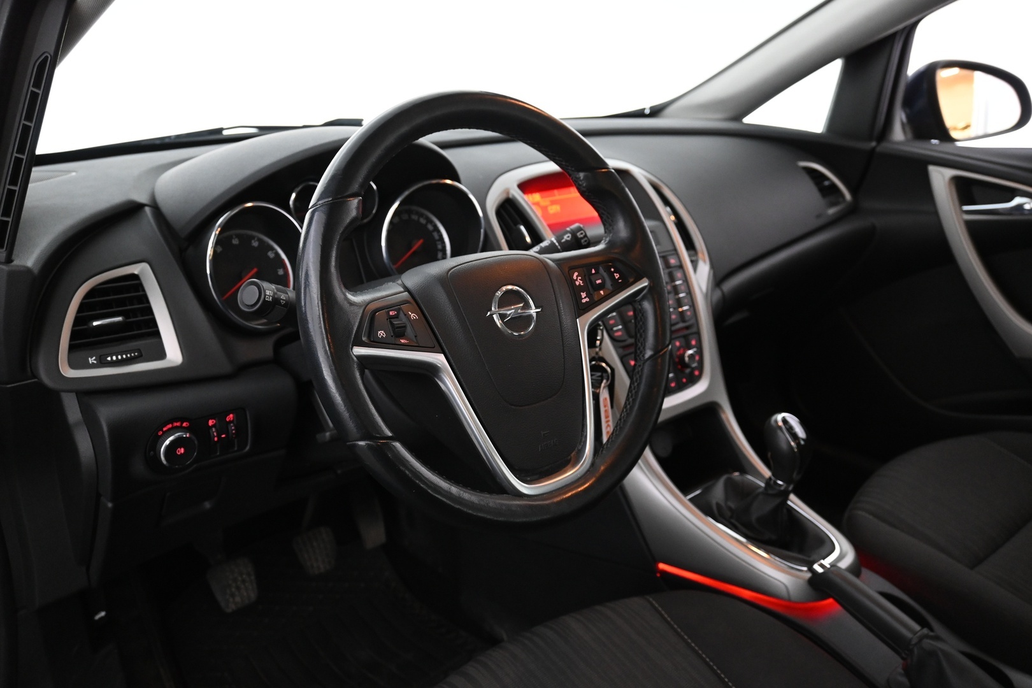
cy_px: 344
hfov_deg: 61.9
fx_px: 860
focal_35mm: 30
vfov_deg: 43.6
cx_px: 516
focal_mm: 20
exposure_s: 1/30
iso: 1800
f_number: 3.8
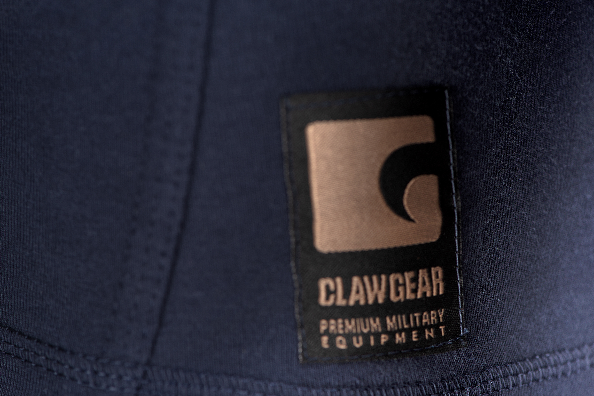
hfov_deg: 19.4
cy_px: 198
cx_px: 297
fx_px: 1733
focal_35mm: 105
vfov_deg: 13.1
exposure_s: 1/160
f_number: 8
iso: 100
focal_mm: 105
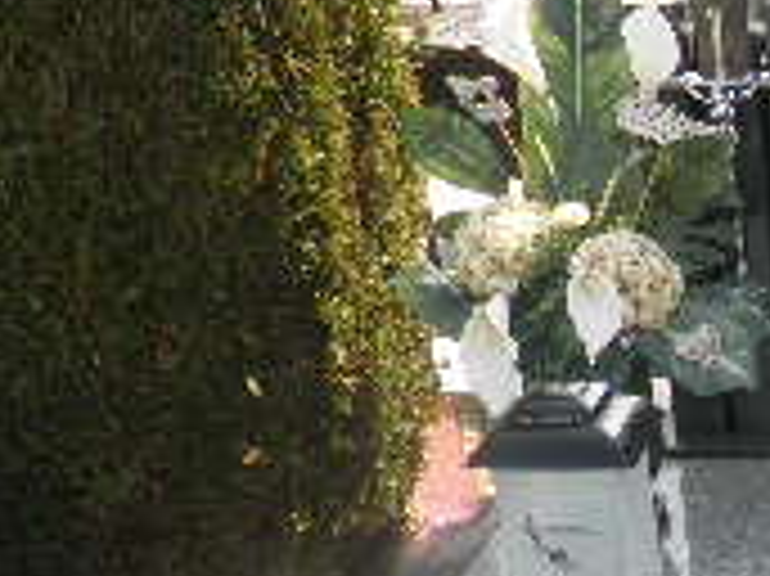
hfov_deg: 19.4
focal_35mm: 90
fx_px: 2001
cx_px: 1108
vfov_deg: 15.0
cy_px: 900
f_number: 3.3
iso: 64
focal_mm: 4.3
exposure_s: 1/250
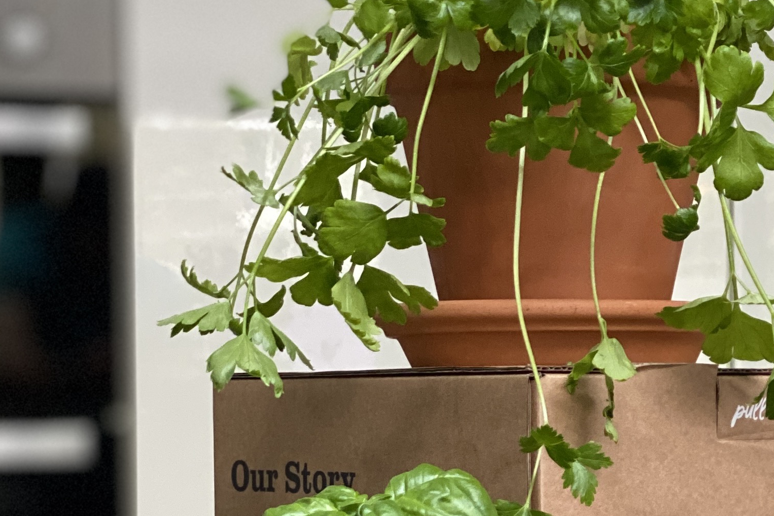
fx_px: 3118
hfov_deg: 14.0
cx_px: 710
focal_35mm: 145
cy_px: 590
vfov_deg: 9.4
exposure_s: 1/33
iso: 250
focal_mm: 6
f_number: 2
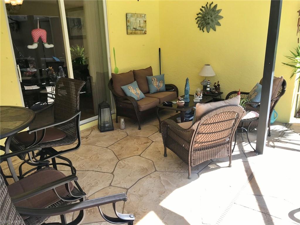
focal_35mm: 28
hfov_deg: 63.4
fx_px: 243
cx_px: 150
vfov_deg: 49.7
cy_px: 112
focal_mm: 3.99
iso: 20
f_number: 1.8
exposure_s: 1/226
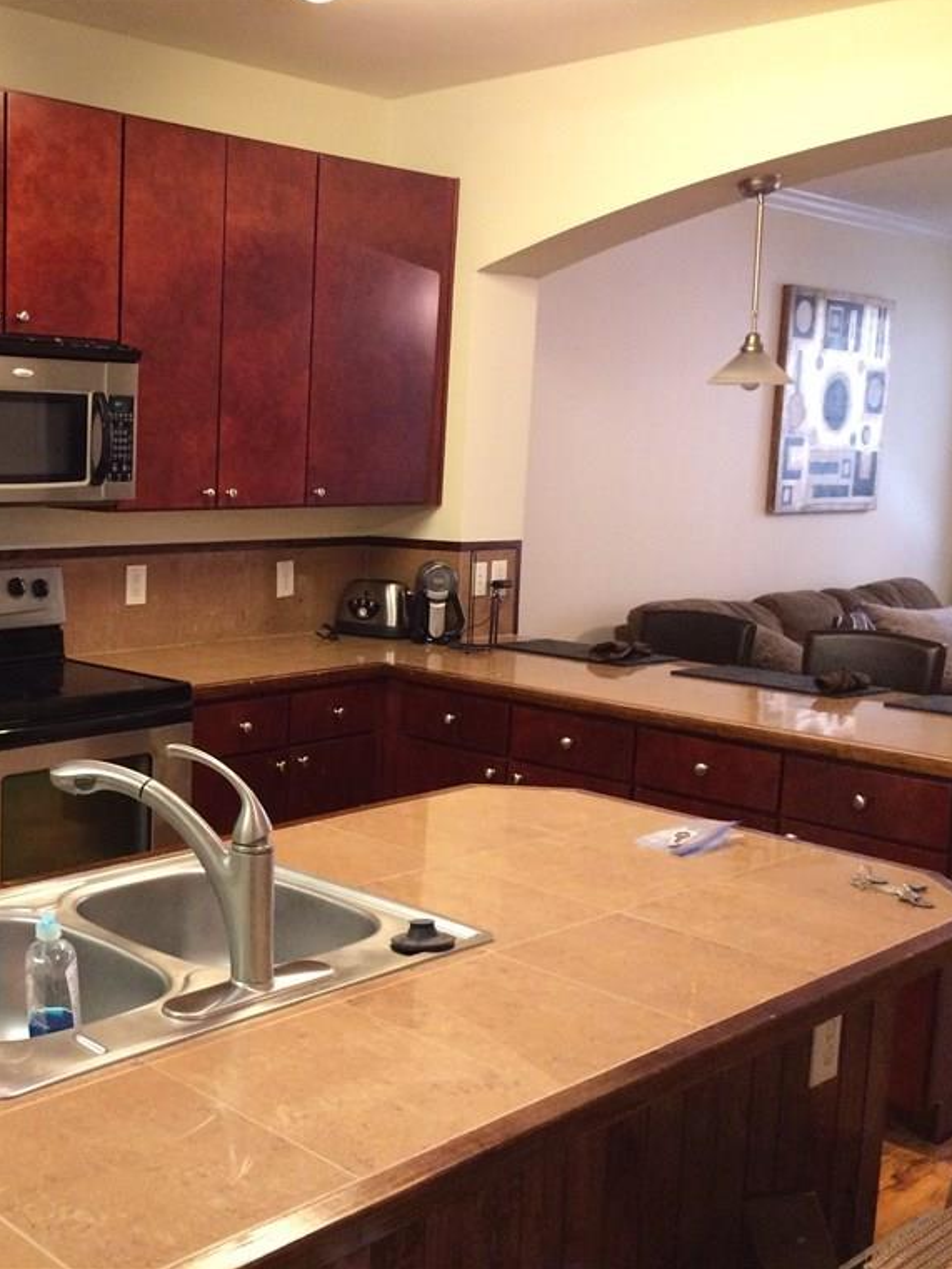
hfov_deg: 35.1
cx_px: 130
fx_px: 1430
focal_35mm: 39
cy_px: 630
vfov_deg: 47.9
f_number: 2.2
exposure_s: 1/30
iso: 200
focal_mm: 4.15
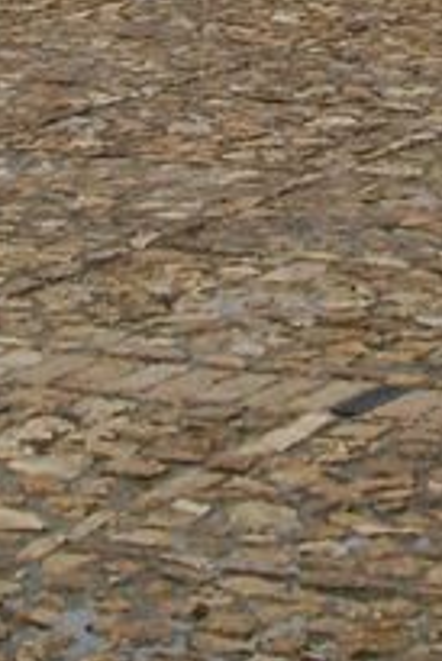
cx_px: 326
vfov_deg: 10.8
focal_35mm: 182
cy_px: -419
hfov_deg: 7.6
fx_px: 3346
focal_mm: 5.8
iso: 50
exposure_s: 1/160
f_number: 4.3
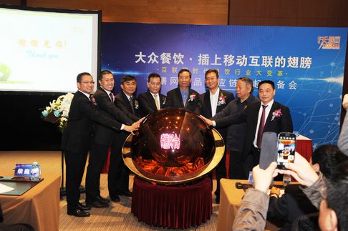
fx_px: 338
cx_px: 175
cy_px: 115
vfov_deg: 37.8
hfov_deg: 54.5
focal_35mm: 35
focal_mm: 34
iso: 1000
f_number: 6.3
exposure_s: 1/60
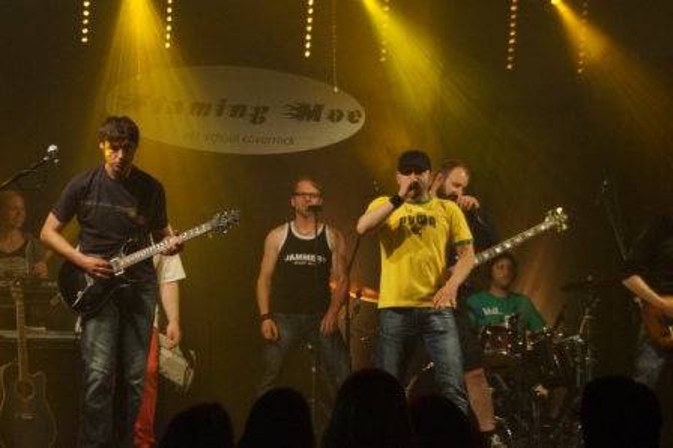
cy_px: 224
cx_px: 336
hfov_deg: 19.5
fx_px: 1961
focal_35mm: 105
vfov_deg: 13.0
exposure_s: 1/60
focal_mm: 70
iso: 3200
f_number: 5
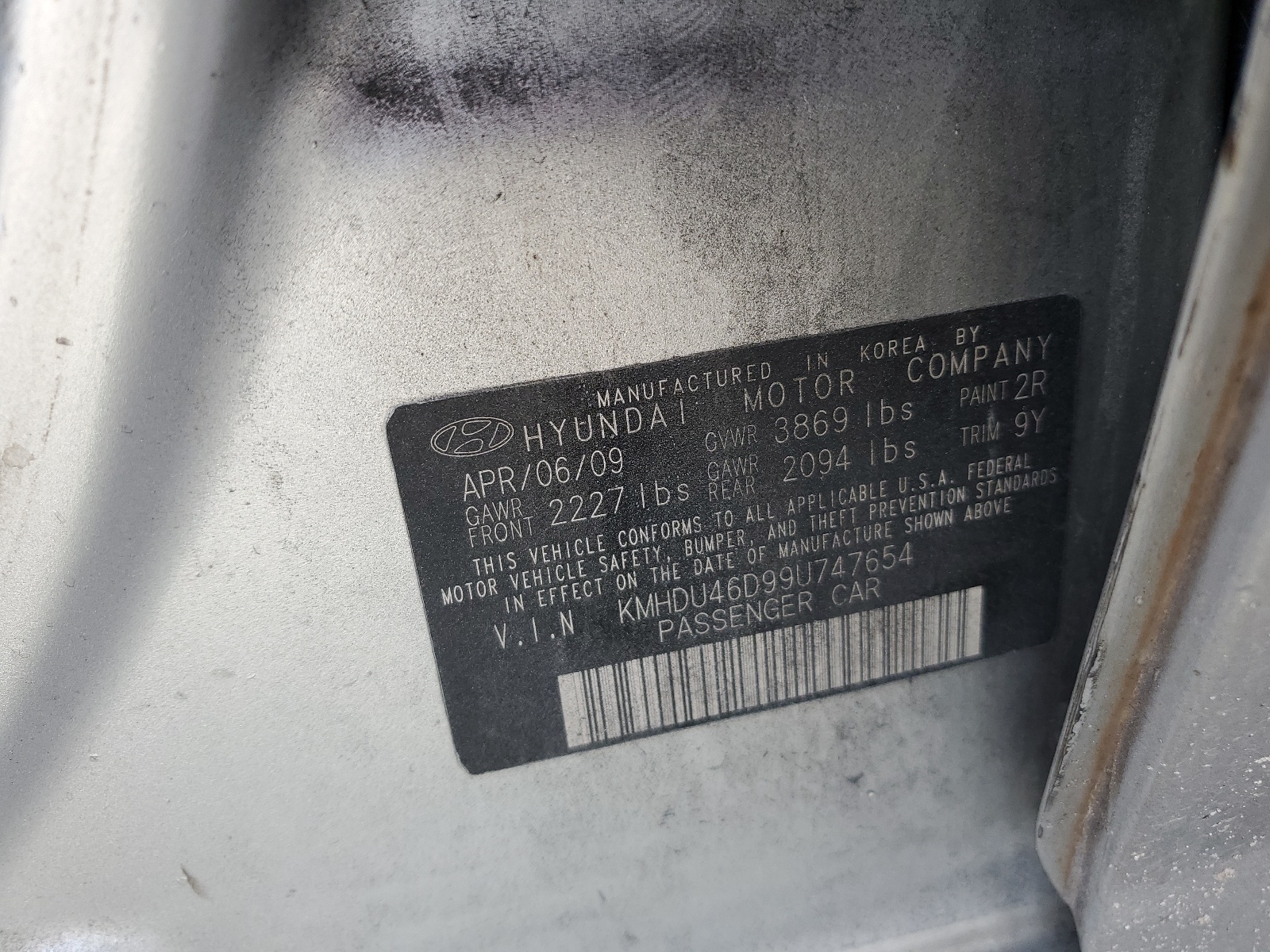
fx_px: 954
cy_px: 476
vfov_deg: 53.1
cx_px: 635
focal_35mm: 26
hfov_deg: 67.3
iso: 50
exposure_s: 1/400
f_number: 1.5
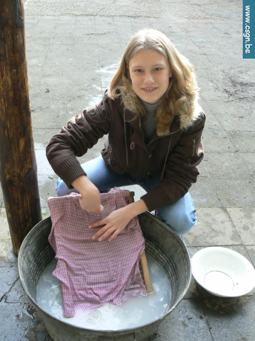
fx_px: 354
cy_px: 170
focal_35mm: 36
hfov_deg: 39.7
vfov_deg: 51.4
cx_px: 128
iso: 80
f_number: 3.2
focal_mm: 6
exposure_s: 1/50
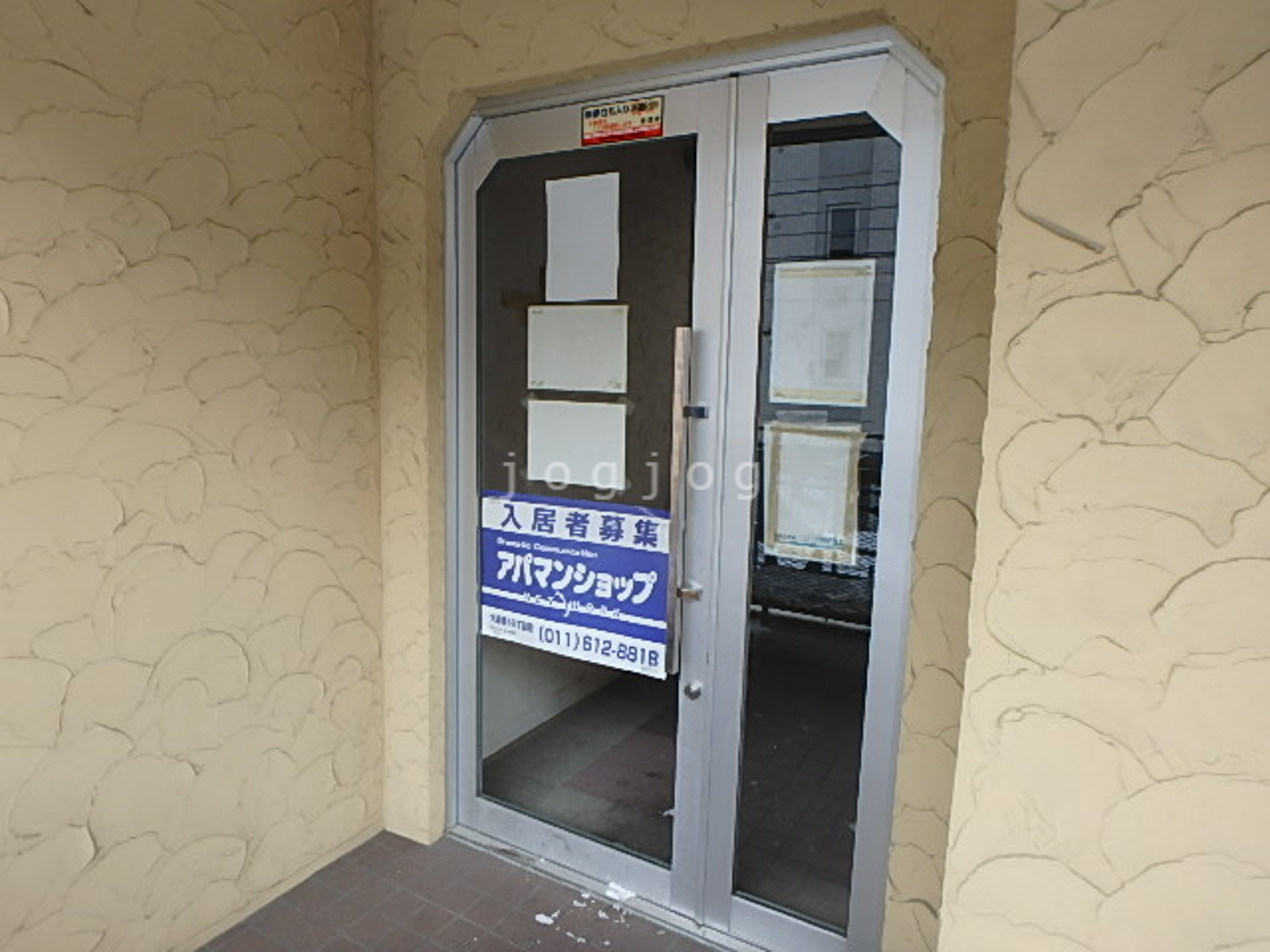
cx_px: 635
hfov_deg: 79.0
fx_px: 770
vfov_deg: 63.4
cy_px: 476
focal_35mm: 21
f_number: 3.5
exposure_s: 1/80
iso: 125
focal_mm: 3.7
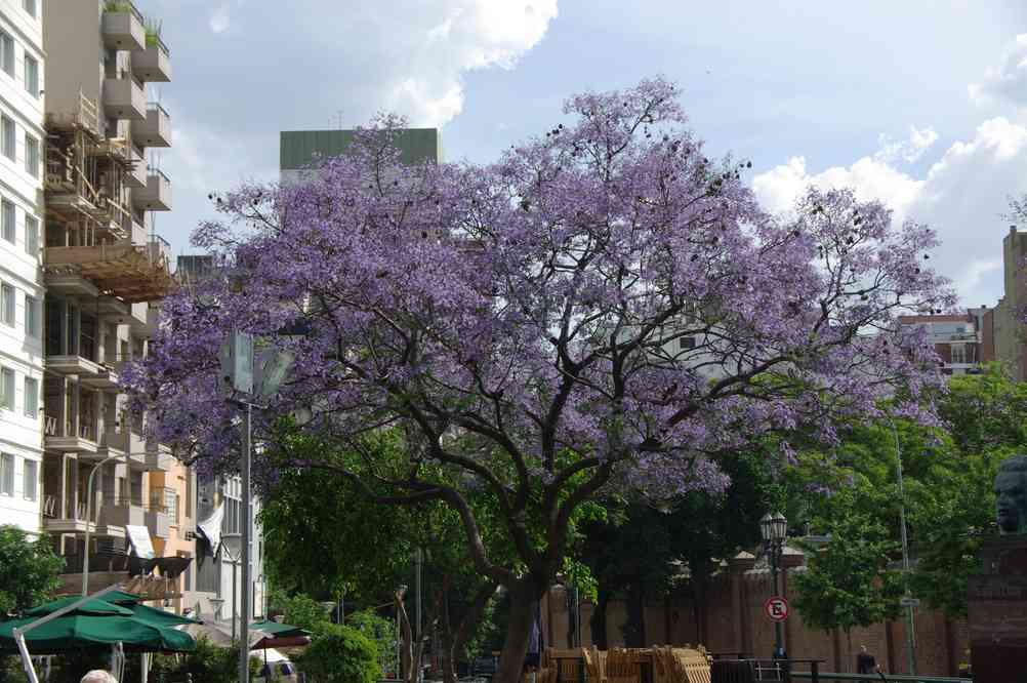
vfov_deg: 16.5
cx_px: 514
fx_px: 2351
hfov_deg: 24.6
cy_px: 342
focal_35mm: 82
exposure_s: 1/180
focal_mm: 55
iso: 100
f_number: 8
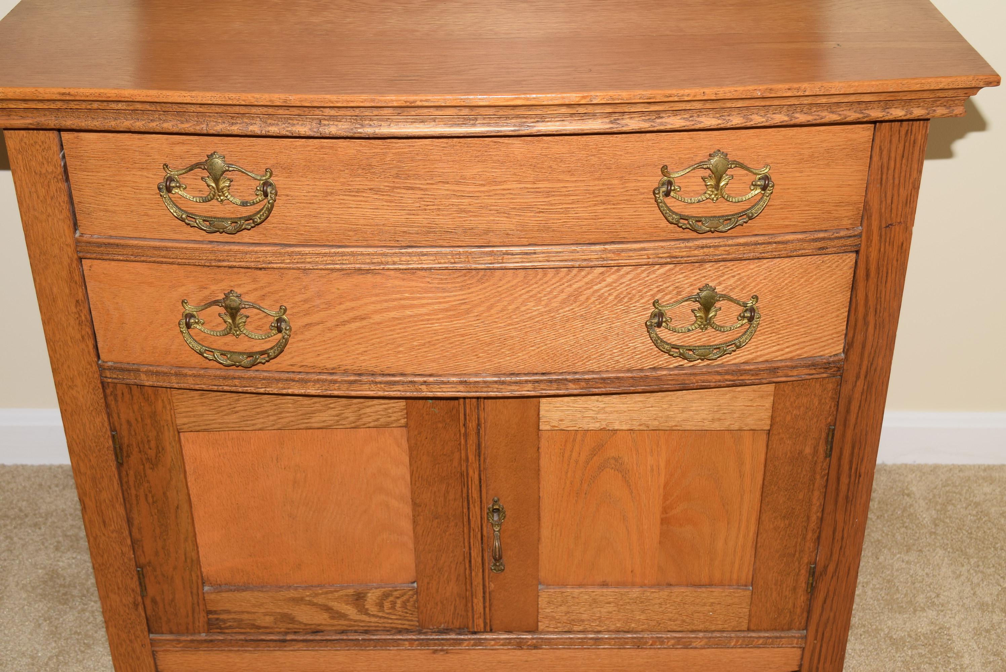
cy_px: 336
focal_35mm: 51
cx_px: 503
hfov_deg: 38.9
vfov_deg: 26.5
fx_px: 1426
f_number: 8
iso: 110
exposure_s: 1/60
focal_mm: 34
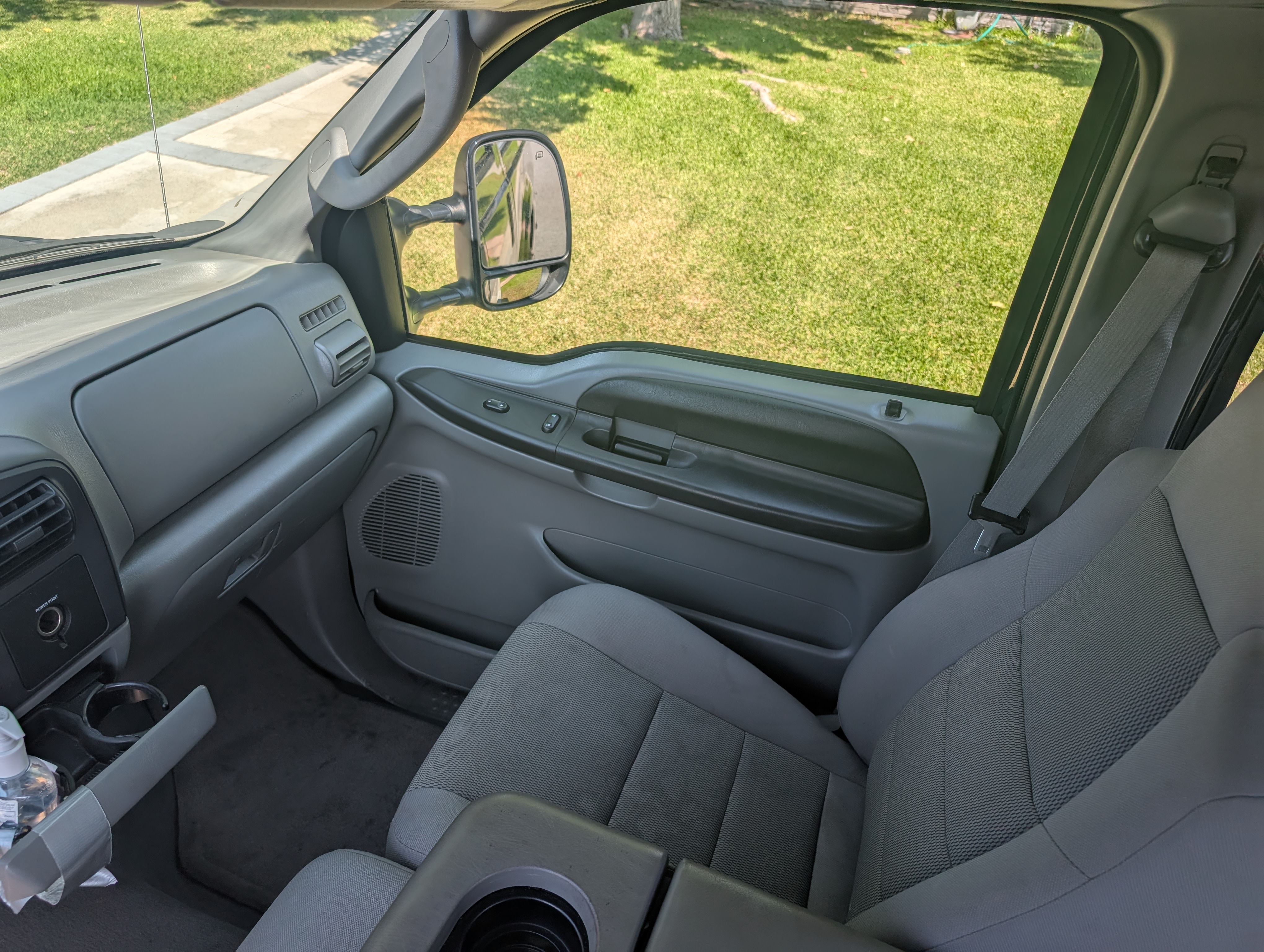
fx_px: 878
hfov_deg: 71.5
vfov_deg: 56.9
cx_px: 632
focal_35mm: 24
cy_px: 476
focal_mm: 6.9
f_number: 1.68
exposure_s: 1/440
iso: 21
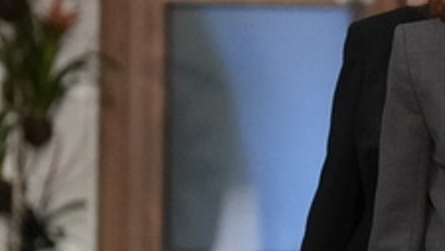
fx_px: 13486
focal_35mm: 1142
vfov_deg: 1.1
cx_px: 967
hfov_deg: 1.9
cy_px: 351
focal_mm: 160
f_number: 2.8
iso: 3200
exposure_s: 1/250
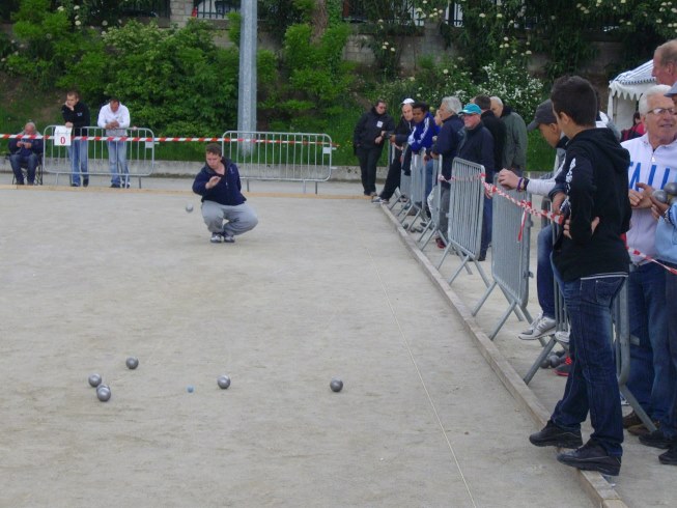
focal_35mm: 77
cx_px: 338
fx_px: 1506
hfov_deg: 25.3
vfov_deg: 19.1
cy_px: 254
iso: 242
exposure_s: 1/80
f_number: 4.2
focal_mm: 12.8
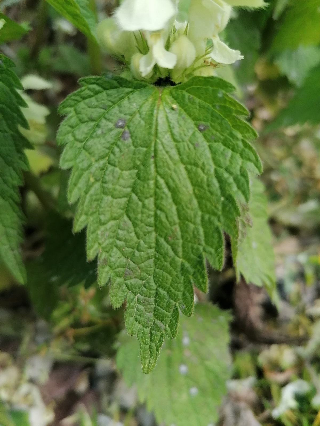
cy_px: 213
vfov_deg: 65.3
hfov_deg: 51.4
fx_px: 333
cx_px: 160
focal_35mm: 27
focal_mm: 4.75
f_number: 1.8
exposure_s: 1/539
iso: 160
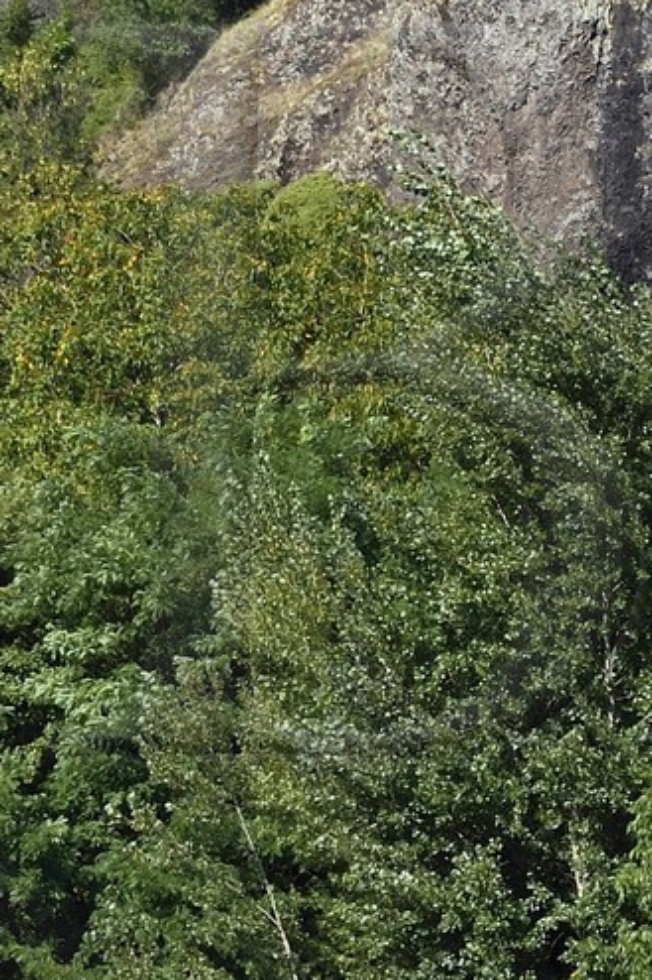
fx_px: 6877
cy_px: 391
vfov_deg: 8.1
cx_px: 686
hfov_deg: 5.4
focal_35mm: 253
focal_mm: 52
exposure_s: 1/250
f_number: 11
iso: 200
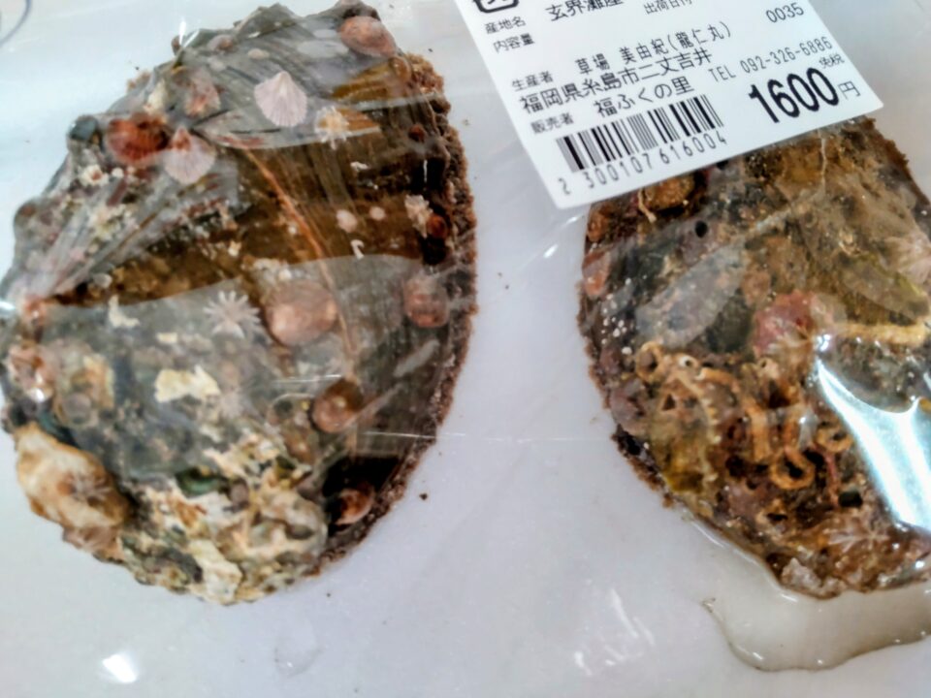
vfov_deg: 56.8
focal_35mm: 24
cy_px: 349
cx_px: 466
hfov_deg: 71.6
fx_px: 645
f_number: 2
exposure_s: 1/40
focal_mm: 3.43
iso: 194
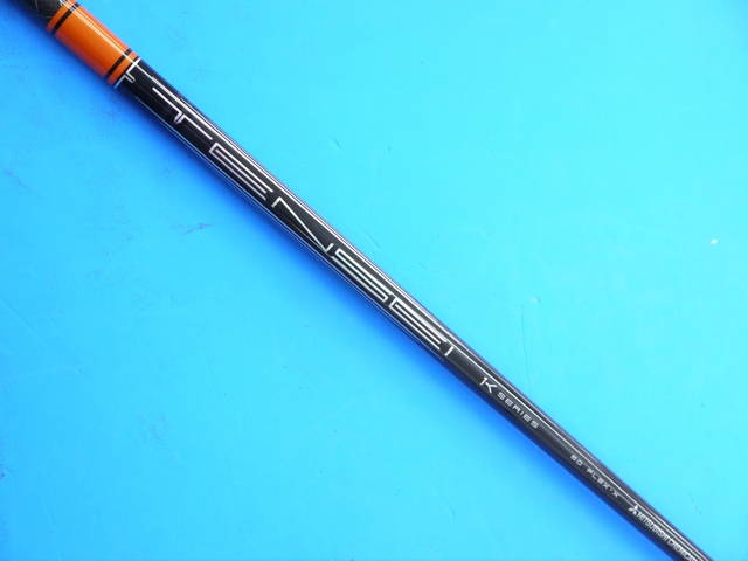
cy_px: 280
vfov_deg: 29.1
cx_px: 374
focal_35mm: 50
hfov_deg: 38.2
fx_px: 1080
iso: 800
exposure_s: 1/100
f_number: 4.6
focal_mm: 25
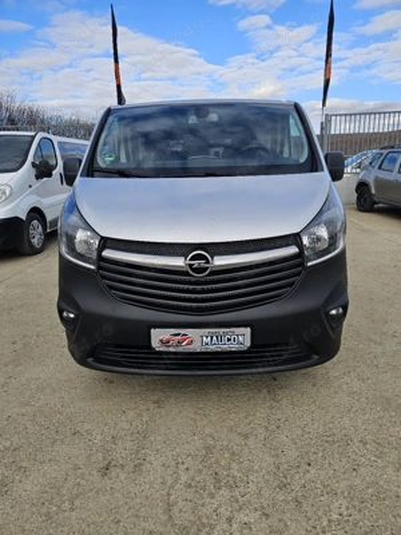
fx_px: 355
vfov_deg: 73.9
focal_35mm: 23
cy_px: 268
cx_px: 200
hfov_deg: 58.9
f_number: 1.8
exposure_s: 1/1000
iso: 25
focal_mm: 5.4
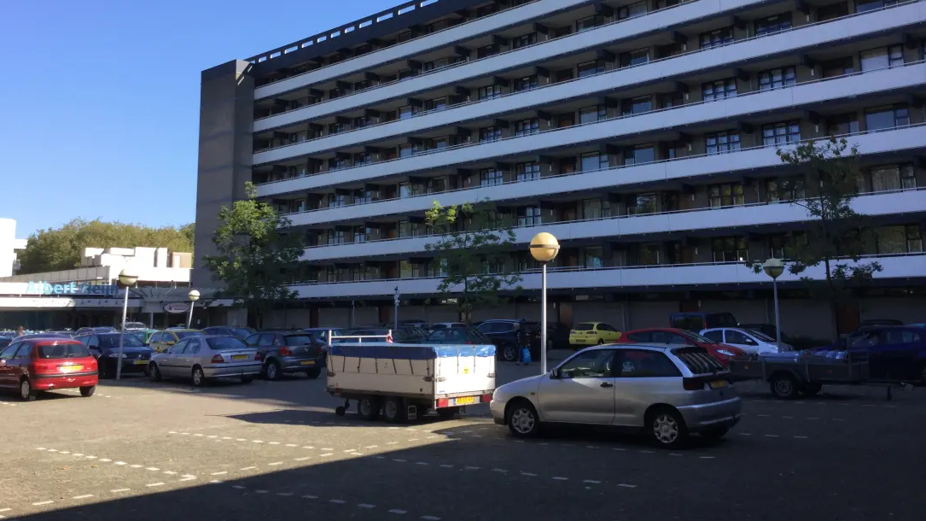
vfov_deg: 34.4
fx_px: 835
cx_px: 461
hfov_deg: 58.0
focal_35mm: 34
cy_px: 179
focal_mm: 3.3
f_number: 2.4
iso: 25
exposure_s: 1/509
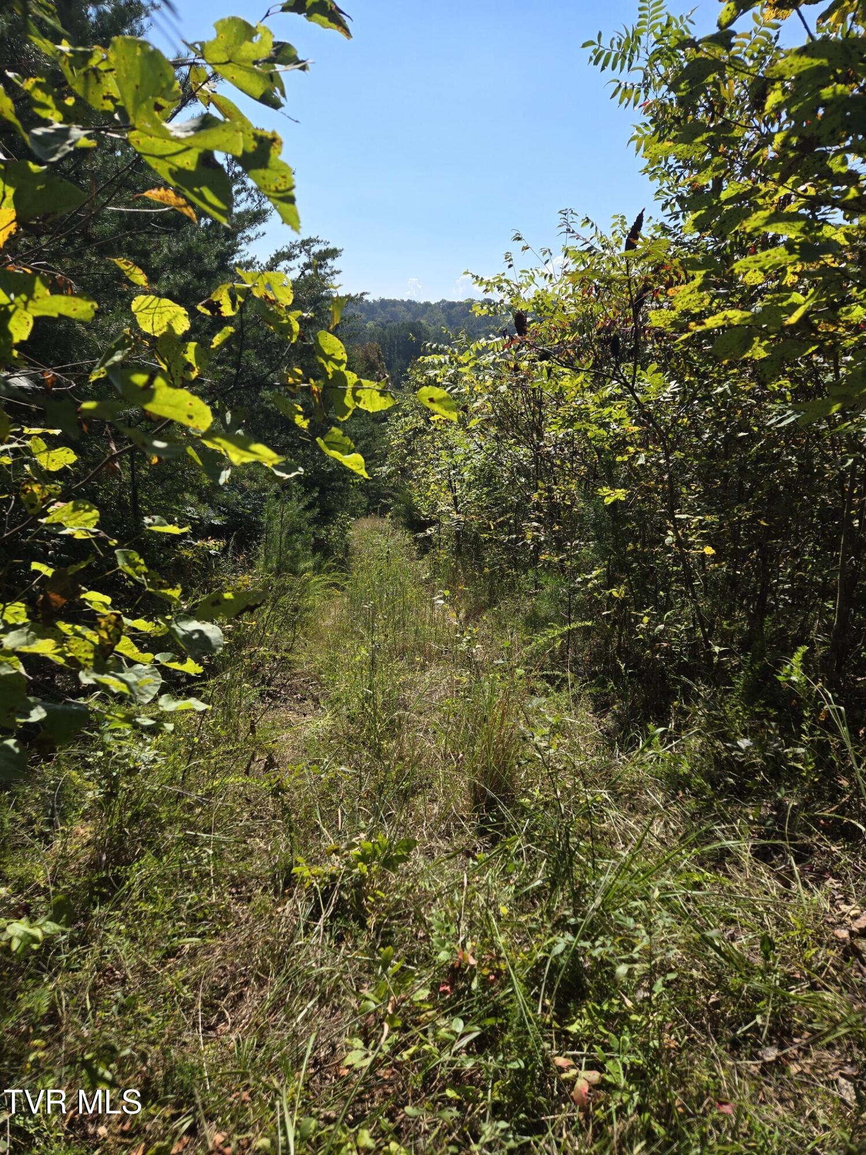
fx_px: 767
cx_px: 433
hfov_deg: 58.9
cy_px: 578
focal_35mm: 23
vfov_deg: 73.9
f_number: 1.8
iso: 25
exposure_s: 1/2054
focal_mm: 5.4
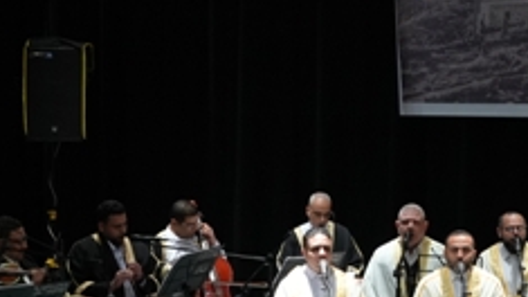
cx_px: 580
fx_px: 2491
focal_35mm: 178
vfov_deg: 6.8
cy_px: 161
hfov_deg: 11.9
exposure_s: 1/320
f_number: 2.8
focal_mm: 50
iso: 2000
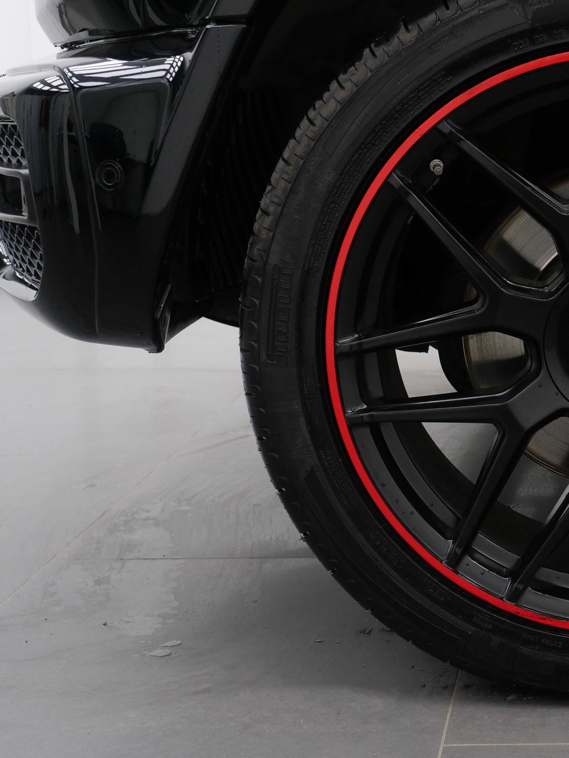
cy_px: 345
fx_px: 1556
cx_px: 602
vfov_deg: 27.4
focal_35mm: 71
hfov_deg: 19.9
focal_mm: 22
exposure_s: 1/250
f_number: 3.5
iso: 800
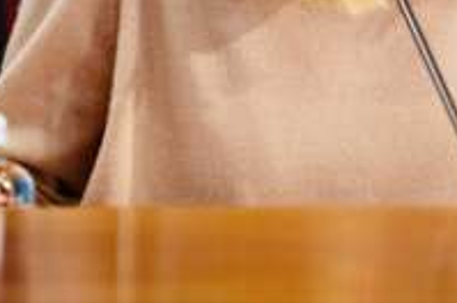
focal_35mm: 594
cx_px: 299
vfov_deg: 2.3
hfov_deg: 3.5
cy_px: -154
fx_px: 7528
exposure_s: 1/250
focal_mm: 176
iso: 1600
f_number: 2.8
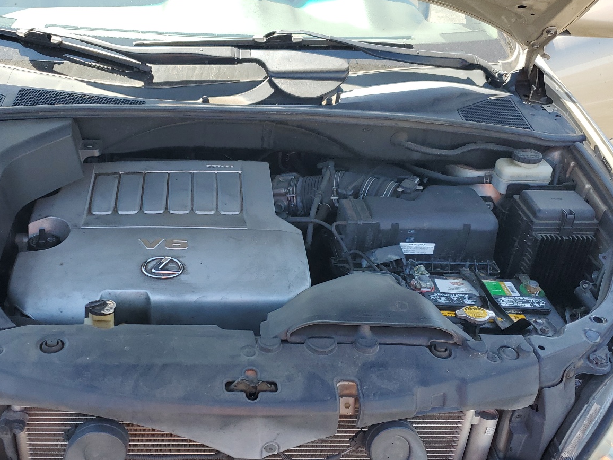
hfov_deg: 50.9
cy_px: 257
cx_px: 234
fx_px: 638
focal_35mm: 36
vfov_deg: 39.6
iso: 50
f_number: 1.5
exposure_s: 1/556
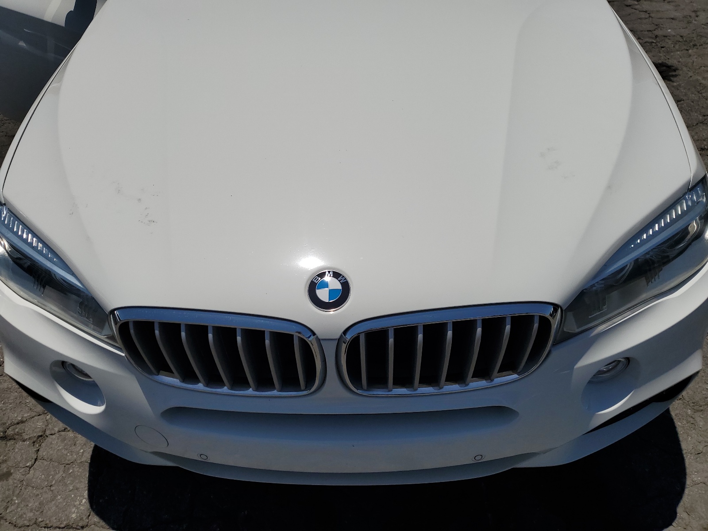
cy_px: 266
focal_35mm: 26
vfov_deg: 53.1
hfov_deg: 67.3
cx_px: 354
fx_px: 532
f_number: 1.5
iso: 50
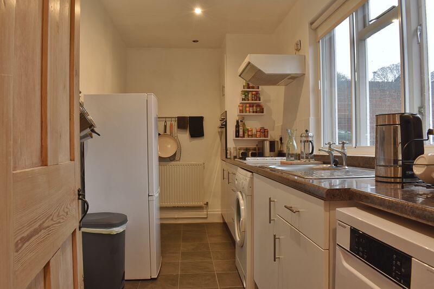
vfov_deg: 47.9
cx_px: 217
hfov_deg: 67.4
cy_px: 144
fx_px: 325
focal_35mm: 27
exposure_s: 1/4
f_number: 13
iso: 280
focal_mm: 18
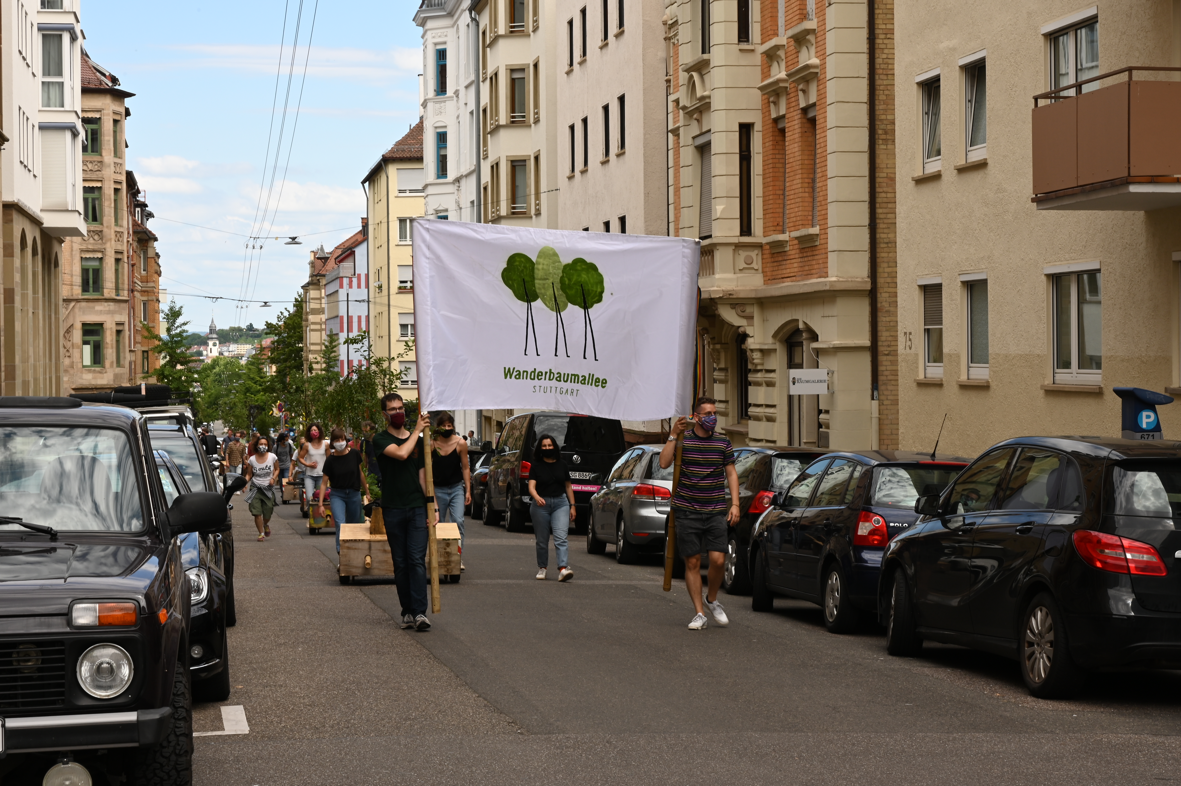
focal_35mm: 70
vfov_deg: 19.4
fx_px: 2295
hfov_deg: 28.9
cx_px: 590
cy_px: 393
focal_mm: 70
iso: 280
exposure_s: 1/80
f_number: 20
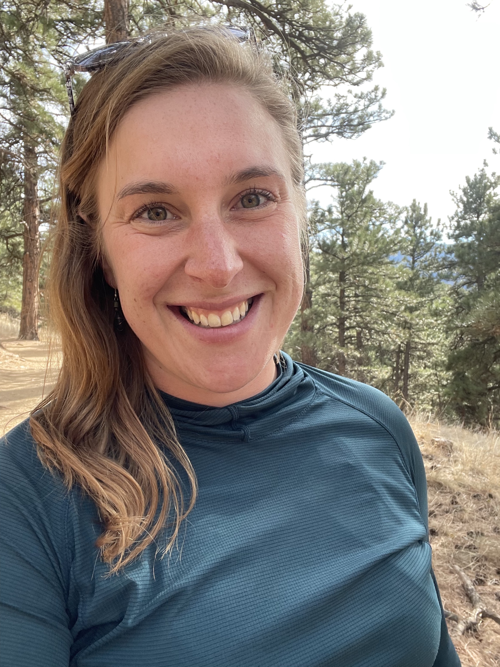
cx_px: 250
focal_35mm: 30
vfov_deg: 60.0
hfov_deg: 46.8
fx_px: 578
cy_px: 334
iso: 32
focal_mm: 2.71
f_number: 2.2
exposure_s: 1/121
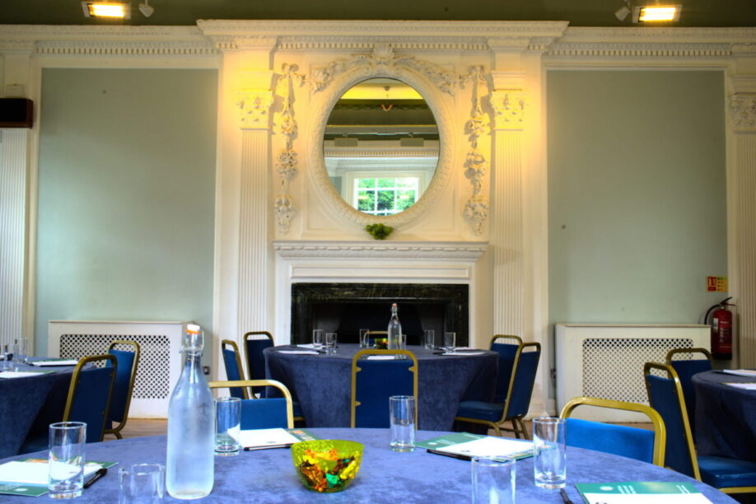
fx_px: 798
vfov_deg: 35.1
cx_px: 378
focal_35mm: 38
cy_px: 252
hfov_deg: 50.7
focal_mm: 38
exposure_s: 1/2
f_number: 14
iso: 200
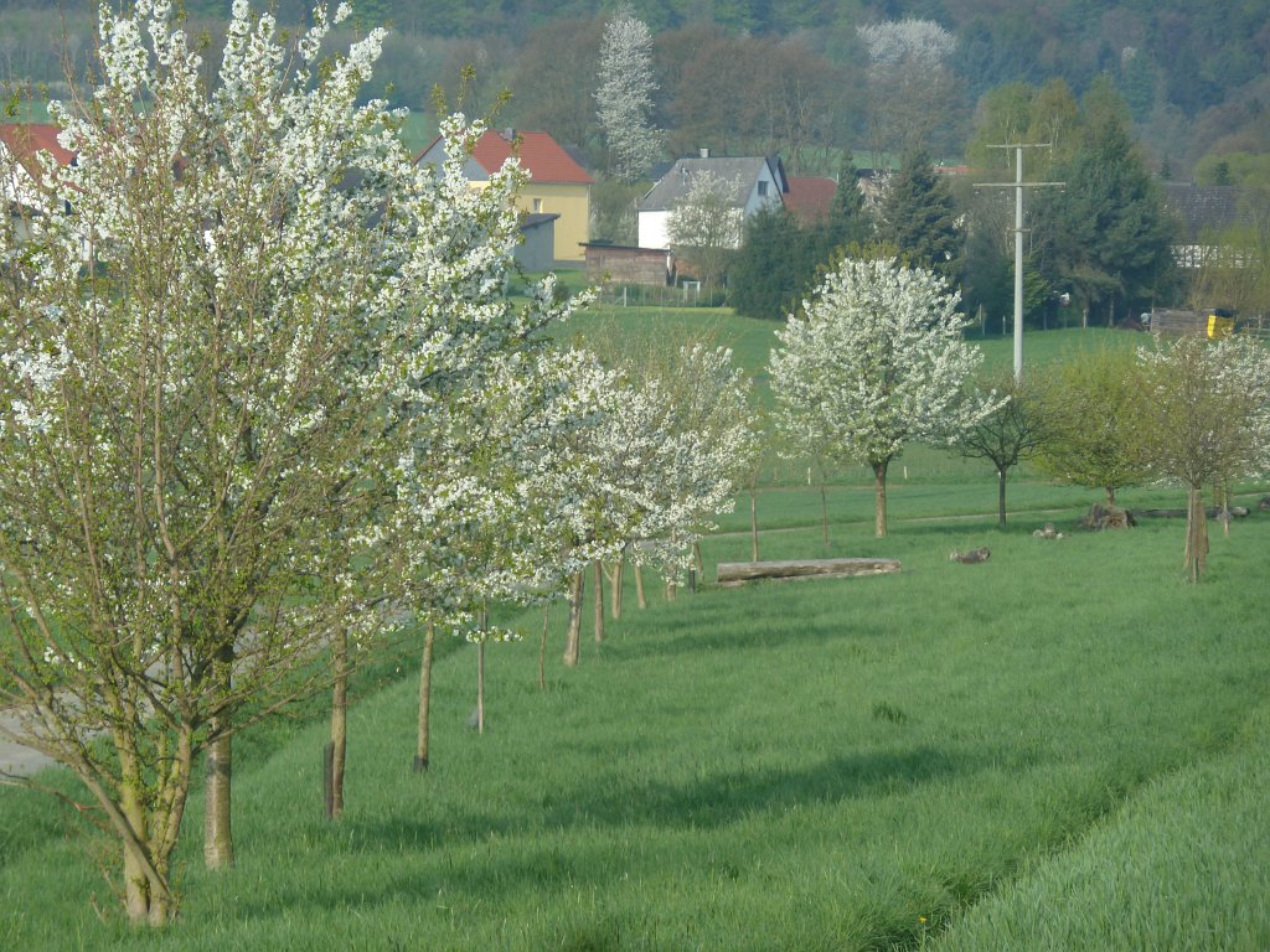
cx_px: 635
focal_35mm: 210
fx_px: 7705
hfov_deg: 9.4
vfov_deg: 7.1
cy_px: 476
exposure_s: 1/320
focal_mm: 34.4
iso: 80
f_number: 4.6
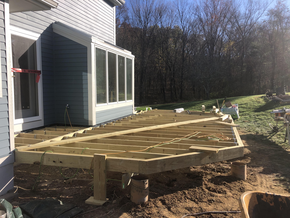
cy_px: 109
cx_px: 145
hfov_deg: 63.4
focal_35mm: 28
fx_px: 235
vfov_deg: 49.7
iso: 20
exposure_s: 1/1116
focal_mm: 3.99
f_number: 1.8
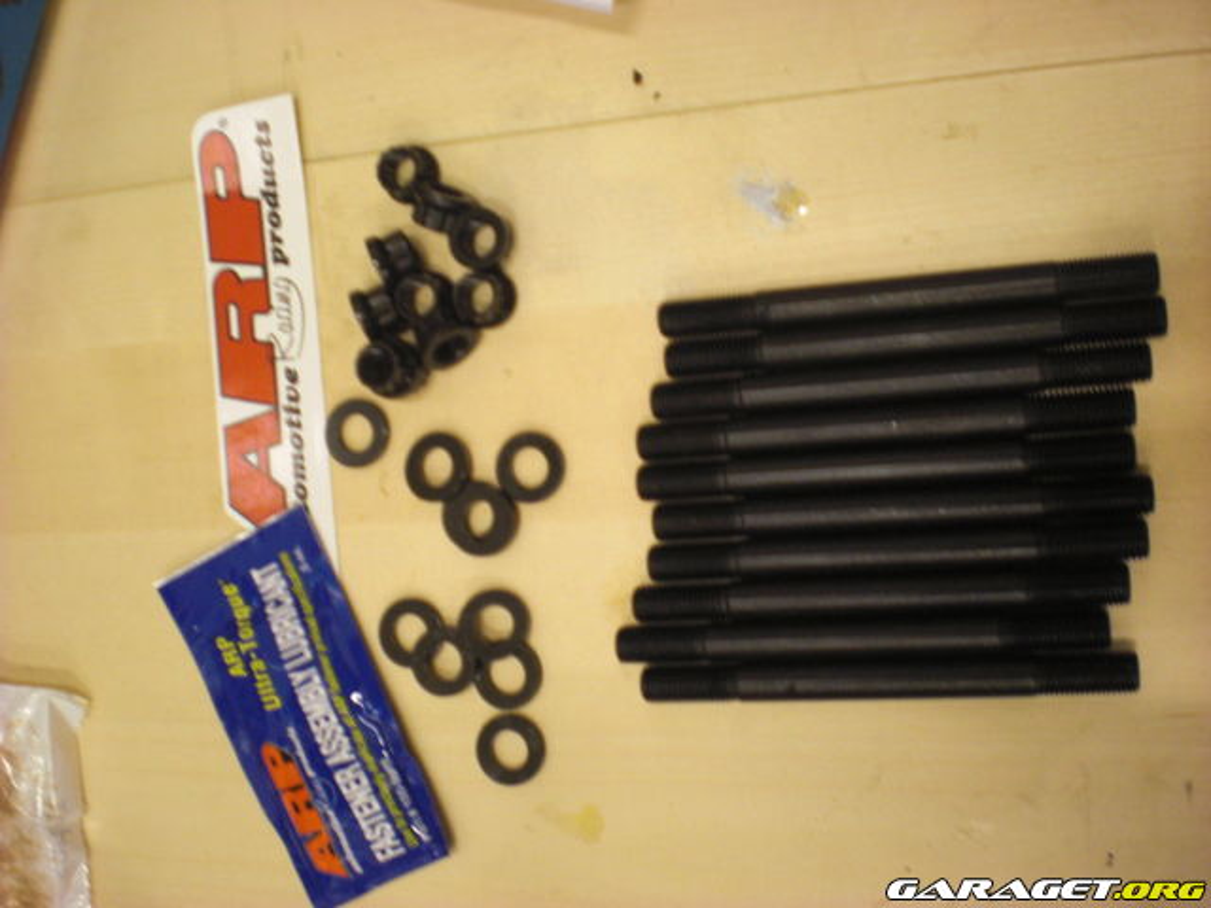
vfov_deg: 37.7
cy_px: 454
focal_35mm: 38
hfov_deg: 49.0
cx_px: 606
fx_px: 1329
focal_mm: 6.3
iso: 200
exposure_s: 1/25
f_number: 3.1
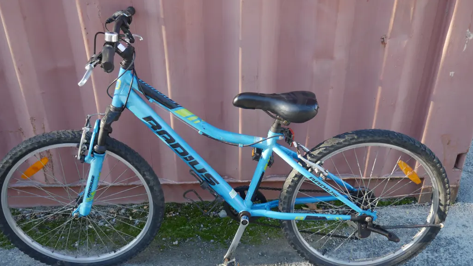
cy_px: 140
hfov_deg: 56.6
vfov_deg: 33.7
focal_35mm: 35
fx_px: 439
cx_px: 236
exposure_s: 1/125
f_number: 3.6
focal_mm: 16
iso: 200
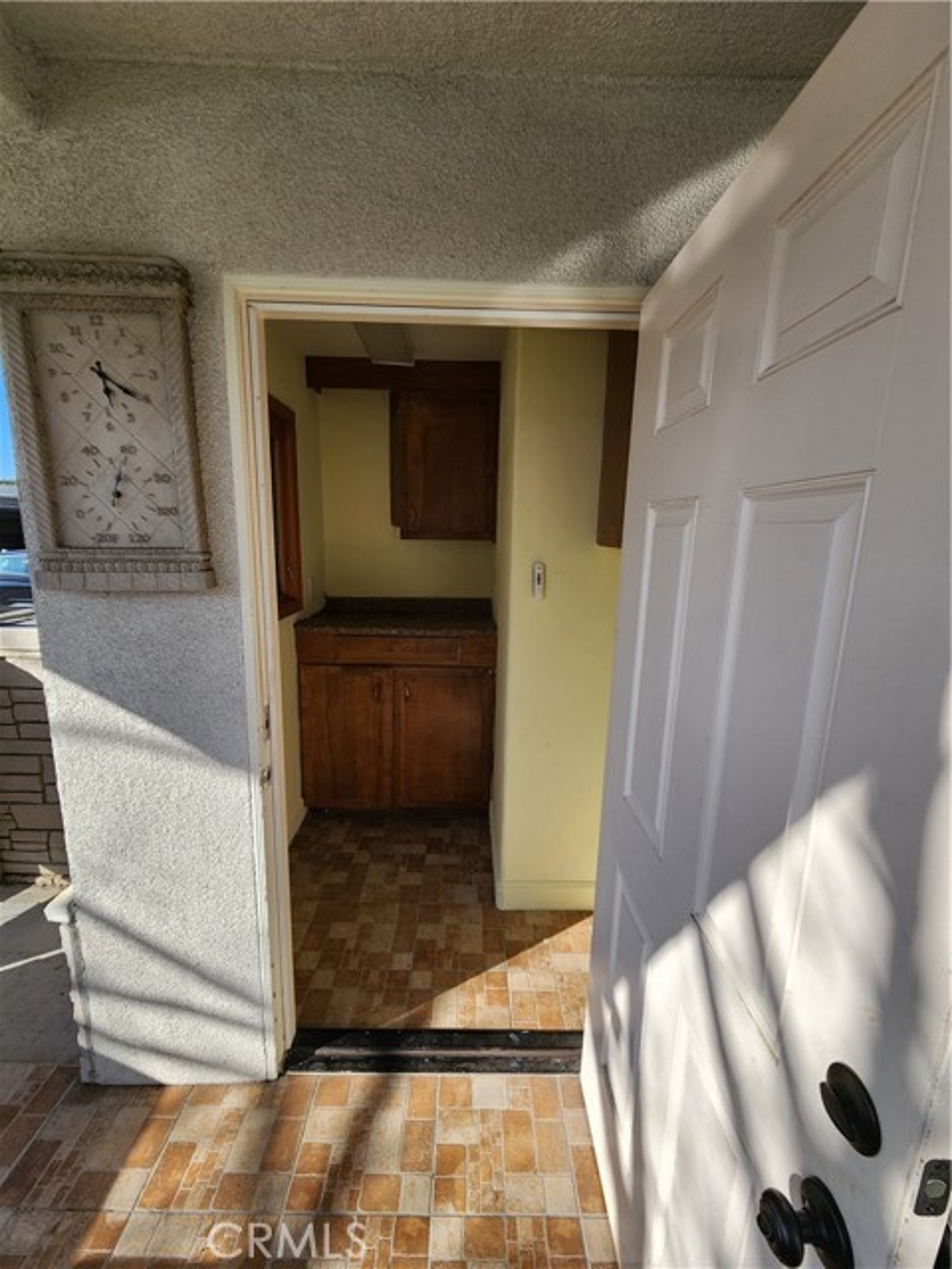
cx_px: 476
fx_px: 477
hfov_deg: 89.9
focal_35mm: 13
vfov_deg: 106.2
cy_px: 634
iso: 50
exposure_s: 1/963
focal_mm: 2.2
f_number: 2.2
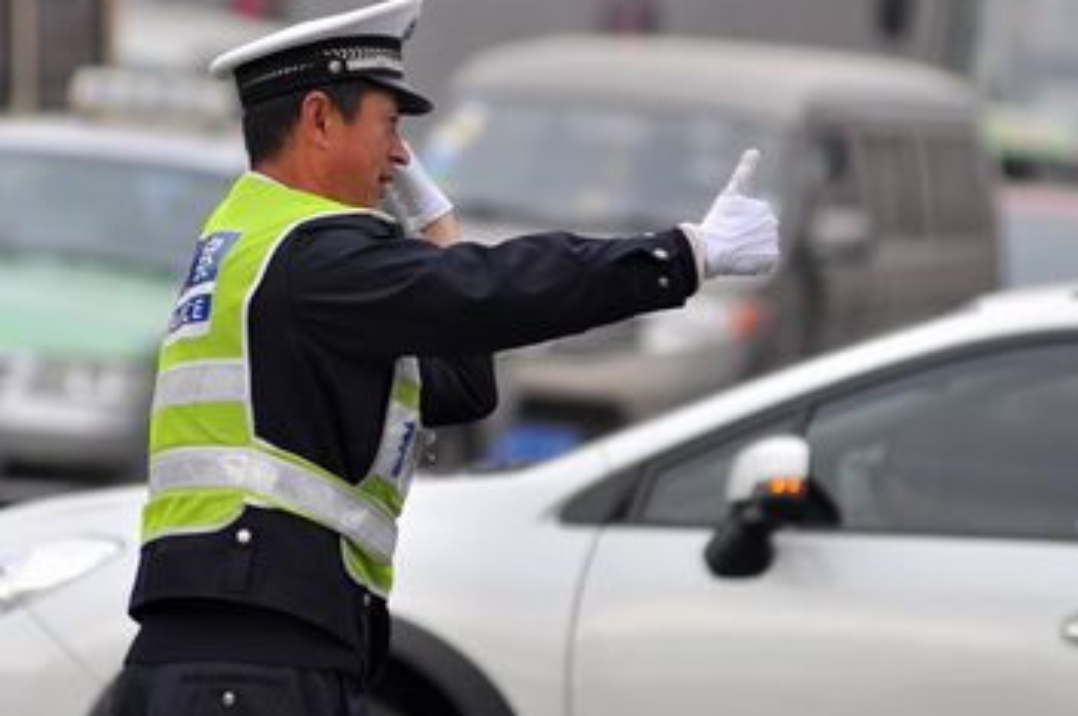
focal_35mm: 469
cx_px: 619
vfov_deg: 2.9
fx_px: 14031
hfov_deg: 4.4
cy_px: 441
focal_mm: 200
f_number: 4.5
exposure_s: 1/1250
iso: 200
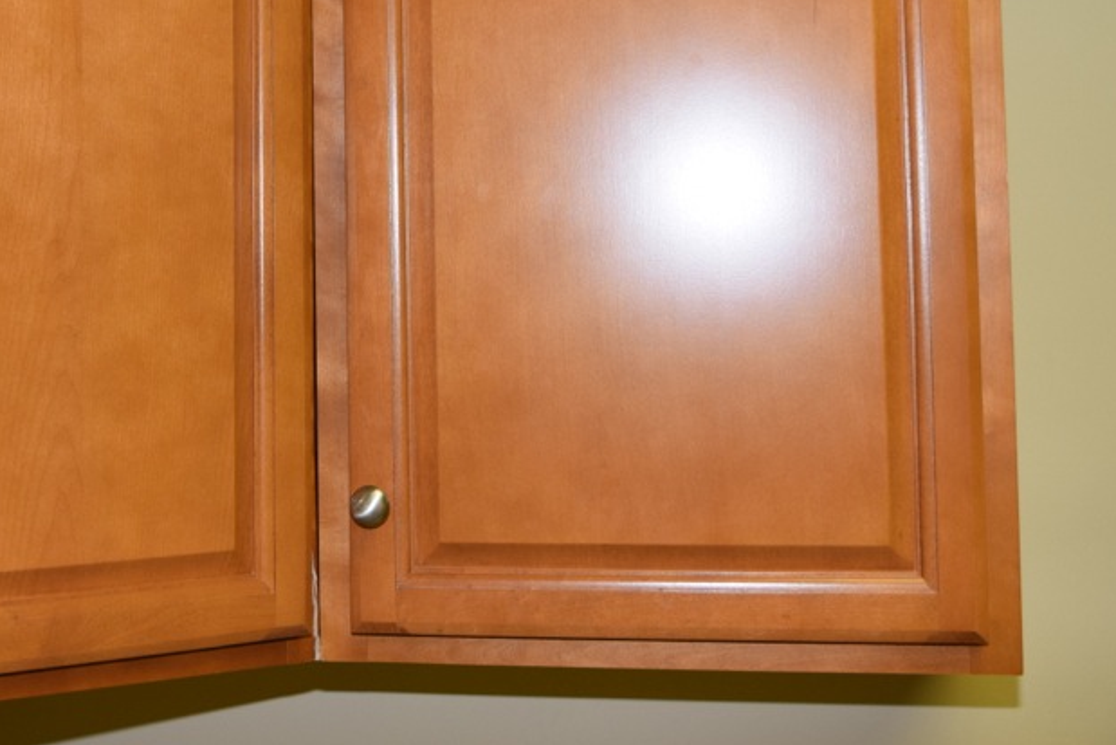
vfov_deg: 21.4
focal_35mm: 63
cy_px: 163
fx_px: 1953
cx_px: 323
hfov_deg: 31.5
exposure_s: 1/100
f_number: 5
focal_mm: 26
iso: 800
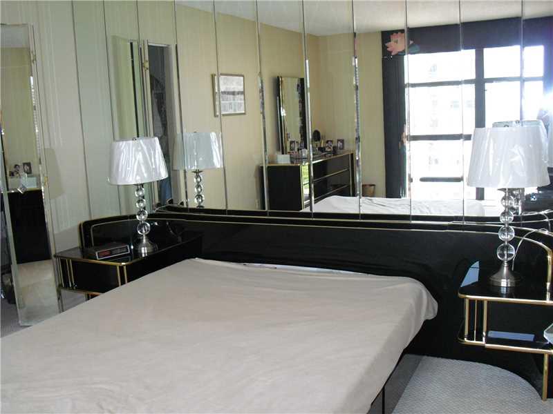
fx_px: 575
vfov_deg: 39.7
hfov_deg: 51.4
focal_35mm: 36
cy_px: 207
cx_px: 276
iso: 400
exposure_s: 1/60
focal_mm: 6.3
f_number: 3.1
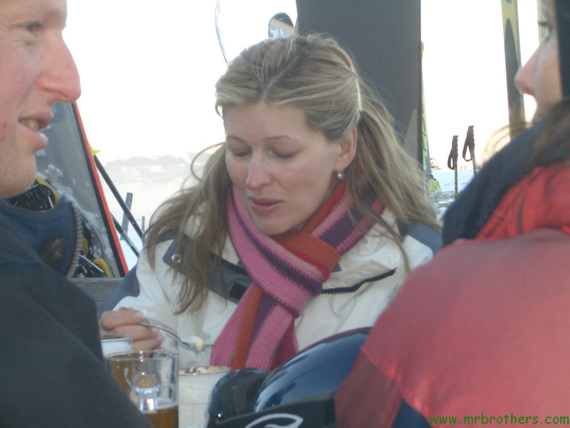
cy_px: 214
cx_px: 285
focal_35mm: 105
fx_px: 1729
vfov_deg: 14.1
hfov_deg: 18.7
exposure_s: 1/60
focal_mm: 17.4
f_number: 4.8
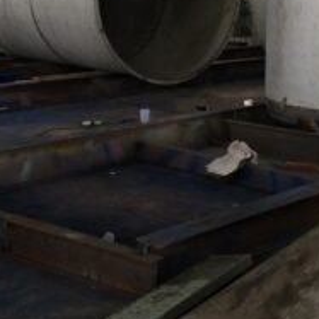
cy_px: -12
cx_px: 250
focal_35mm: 73
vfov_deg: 22.6
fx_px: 761
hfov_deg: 23.4
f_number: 2.2
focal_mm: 4.15
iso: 160
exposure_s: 1/33
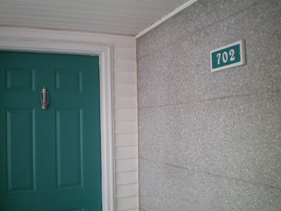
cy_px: 104
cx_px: 140
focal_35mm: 39
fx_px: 317
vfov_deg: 36.8
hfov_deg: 47.9
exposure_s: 1/60
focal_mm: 6.3
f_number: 3.1
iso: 100
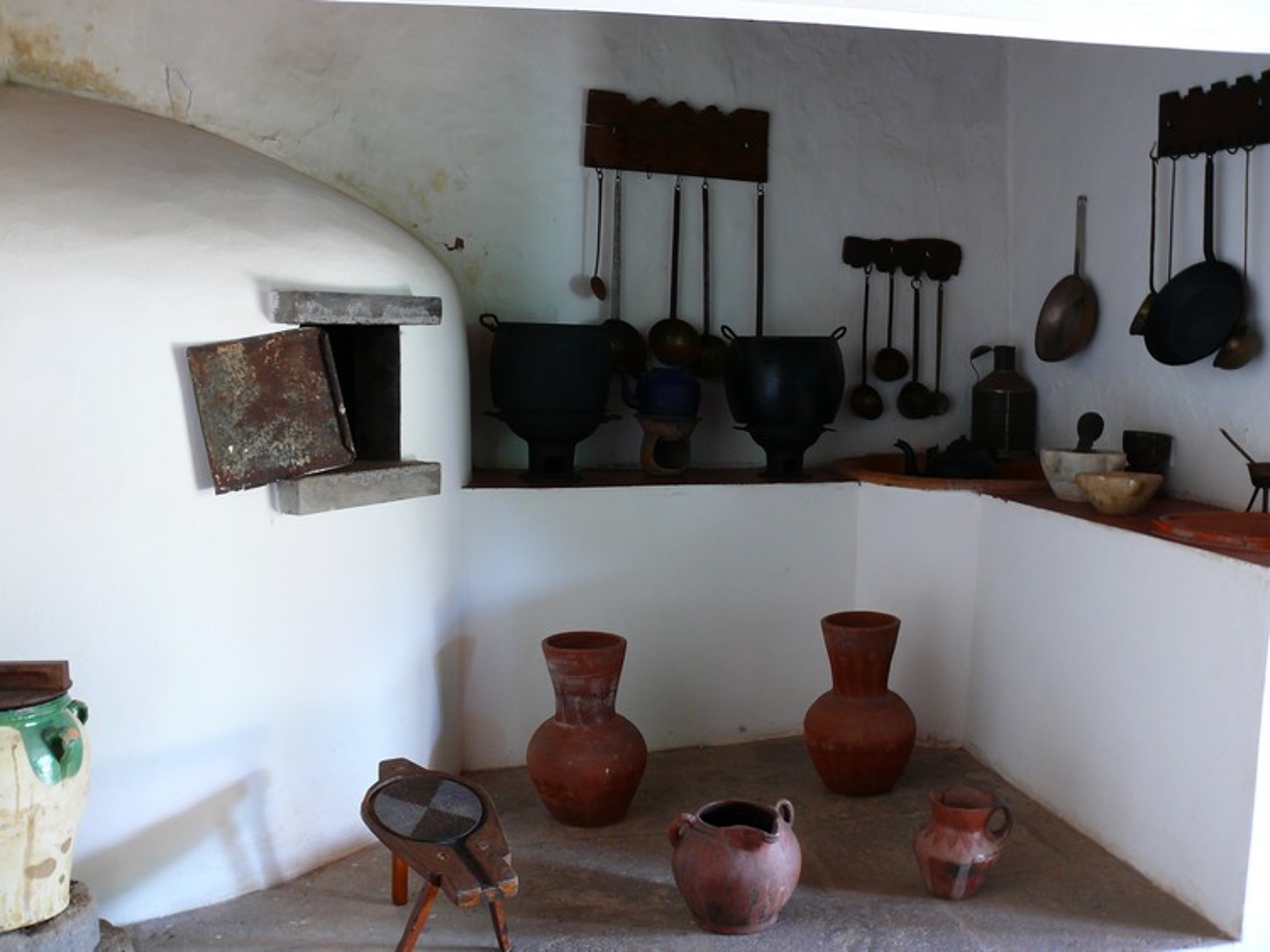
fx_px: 1284
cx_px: 635
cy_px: 476
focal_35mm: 35
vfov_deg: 40.7
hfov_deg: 52.6
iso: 100
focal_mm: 7.4
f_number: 4
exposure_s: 1/2.5
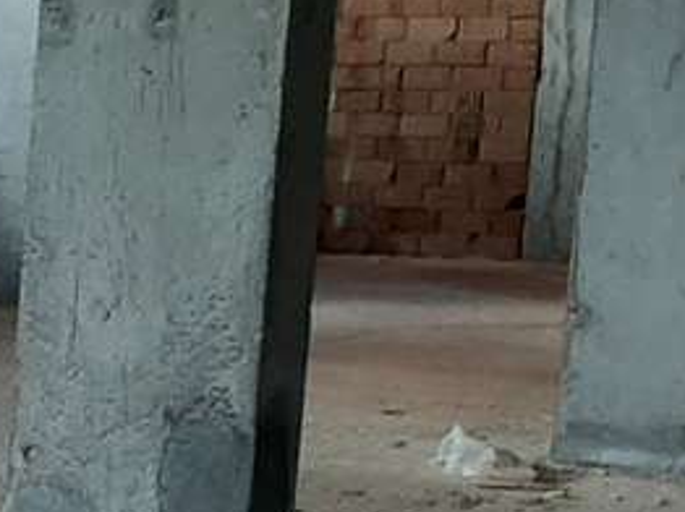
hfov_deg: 10.3
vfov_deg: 9.7
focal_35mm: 149
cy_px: 704
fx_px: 2946
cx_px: -1258
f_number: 1.7
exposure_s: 1/50
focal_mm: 3.93
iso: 64
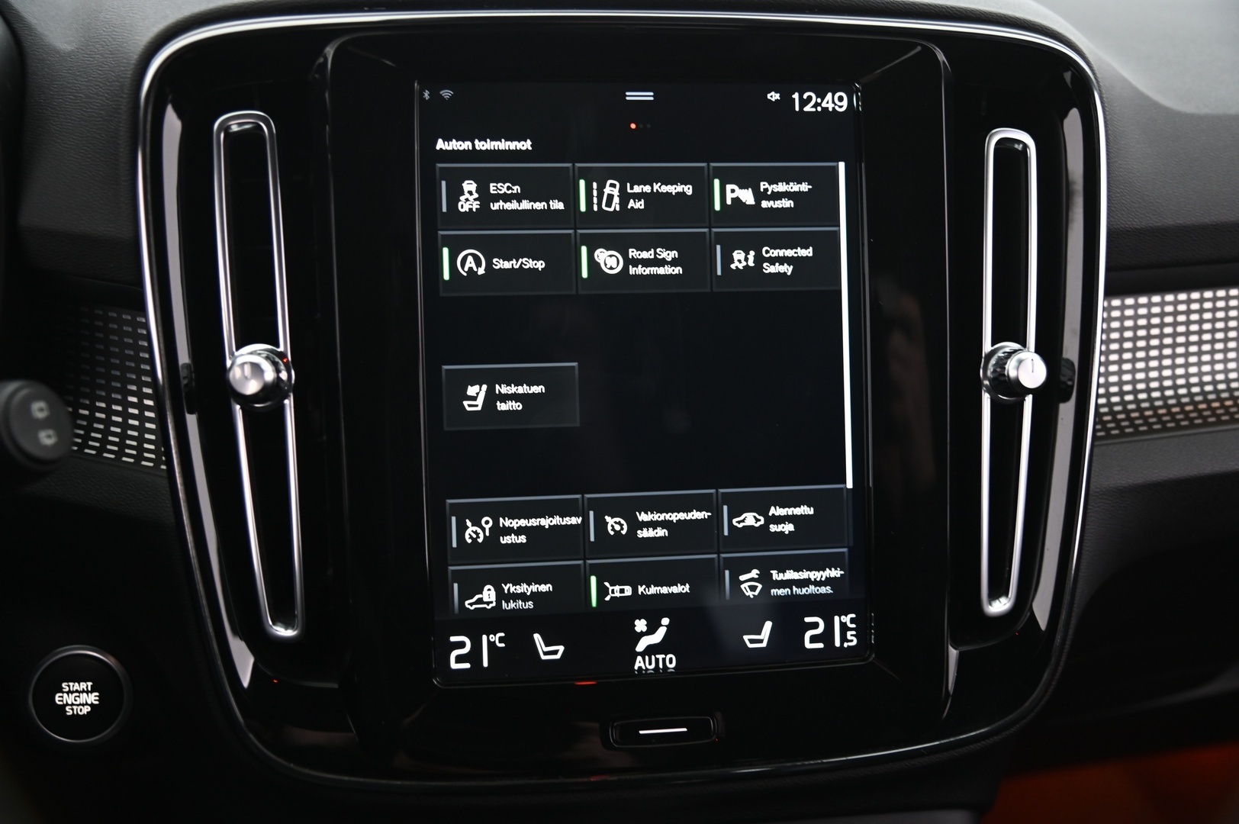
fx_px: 1307
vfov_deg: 35.0
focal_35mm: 38
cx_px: 620
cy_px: 412
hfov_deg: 50.7
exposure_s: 1/15
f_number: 4
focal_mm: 38
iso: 2000
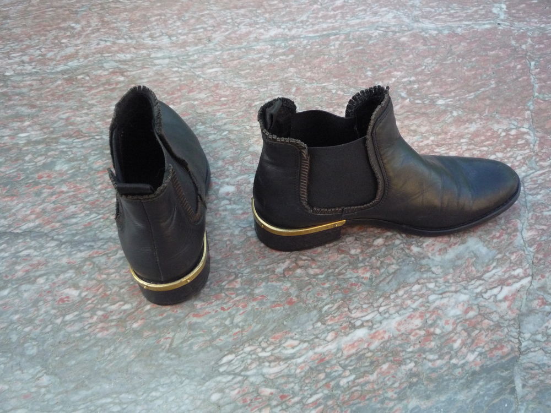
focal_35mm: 30
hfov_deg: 60.0
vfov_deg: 46.8
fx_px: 478
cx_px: 276
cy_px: 206
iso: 400
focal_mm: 5.2
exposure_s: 1/320
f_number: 3.3
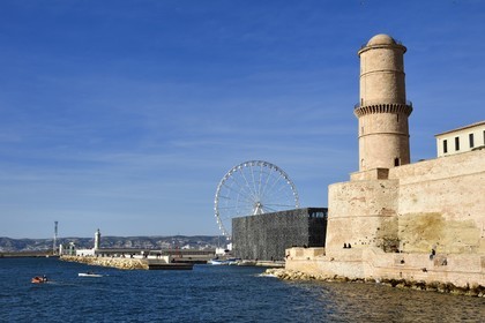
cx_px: 242
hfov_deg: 41.1
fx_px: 647
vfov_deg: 28.1
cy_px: 162
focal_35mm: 48
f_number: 14
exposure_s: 1/500
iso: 200
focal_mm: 48
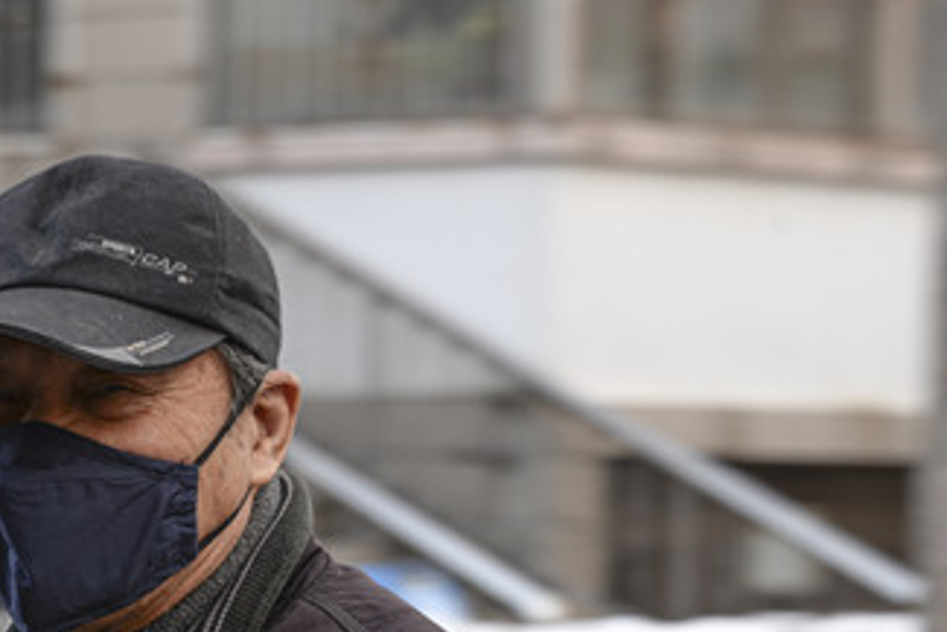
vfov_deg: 5.0
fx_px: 7263
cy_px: 539
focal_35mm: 276
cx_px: -105
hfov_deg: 7.4
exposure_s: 1/30
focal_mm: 112
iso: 100
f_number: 7.1
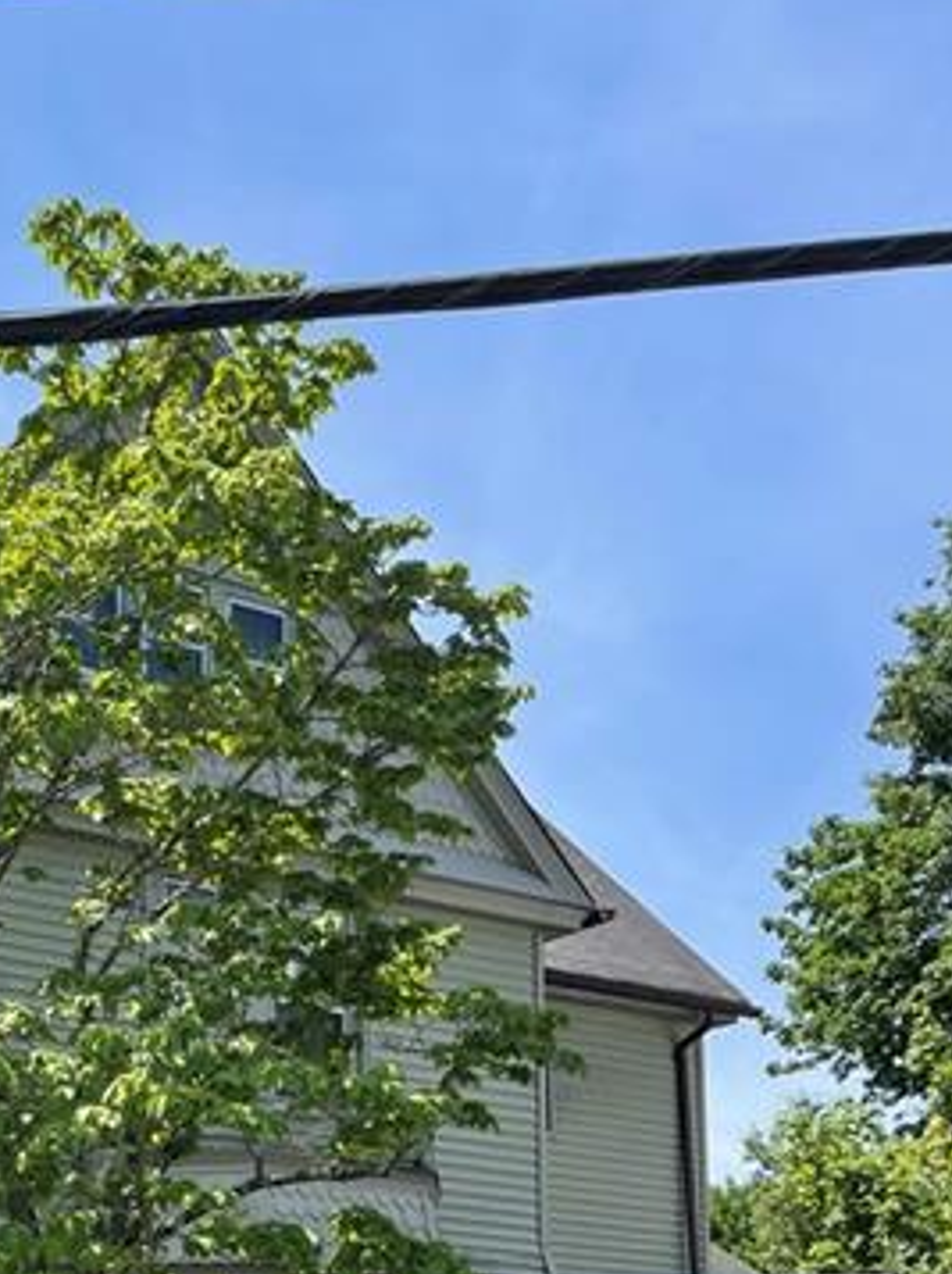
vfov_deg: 32.6
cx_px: -43
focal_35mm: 56
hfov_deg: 24.6
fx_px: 2057
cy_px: 1156
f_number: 1.6
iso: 50
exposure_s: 1/3344
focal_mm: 5.1
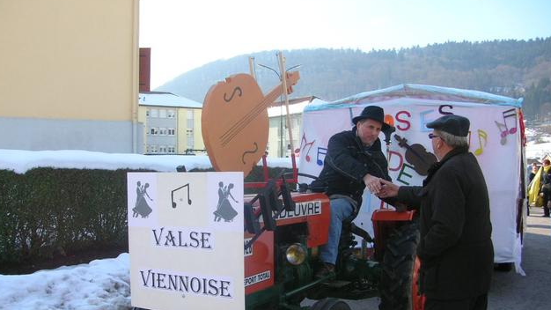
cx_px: 272
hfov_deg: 51.6
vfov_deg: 30.3
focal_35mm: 39
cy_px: 198
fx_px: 570
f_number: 2.8
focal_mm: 5.8
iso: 50
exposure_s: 1/434
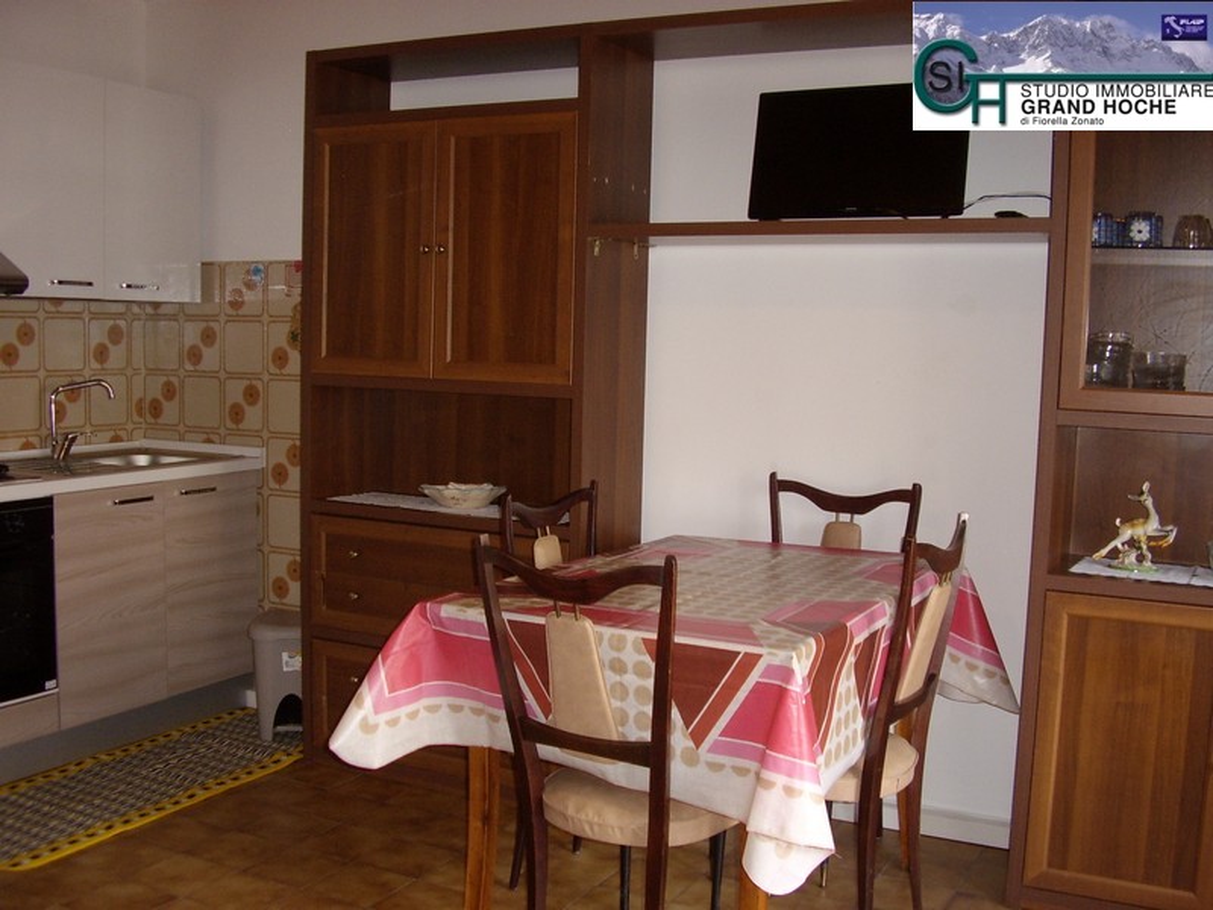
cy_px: 455
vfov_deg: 46.8
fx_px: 1051
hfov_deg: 60.0
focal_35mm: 30
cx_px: 606
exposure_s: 1/30
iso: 141
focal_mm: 5.8
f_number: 2.9
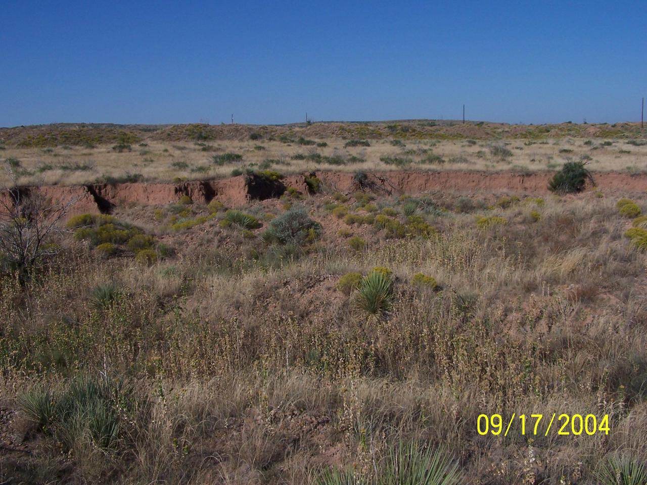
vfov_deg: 37.7
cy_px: 242
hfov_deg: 49.0
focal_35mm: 38
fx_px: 710
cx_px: 324
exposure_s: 1/750
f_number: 5.6
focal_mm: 6.3
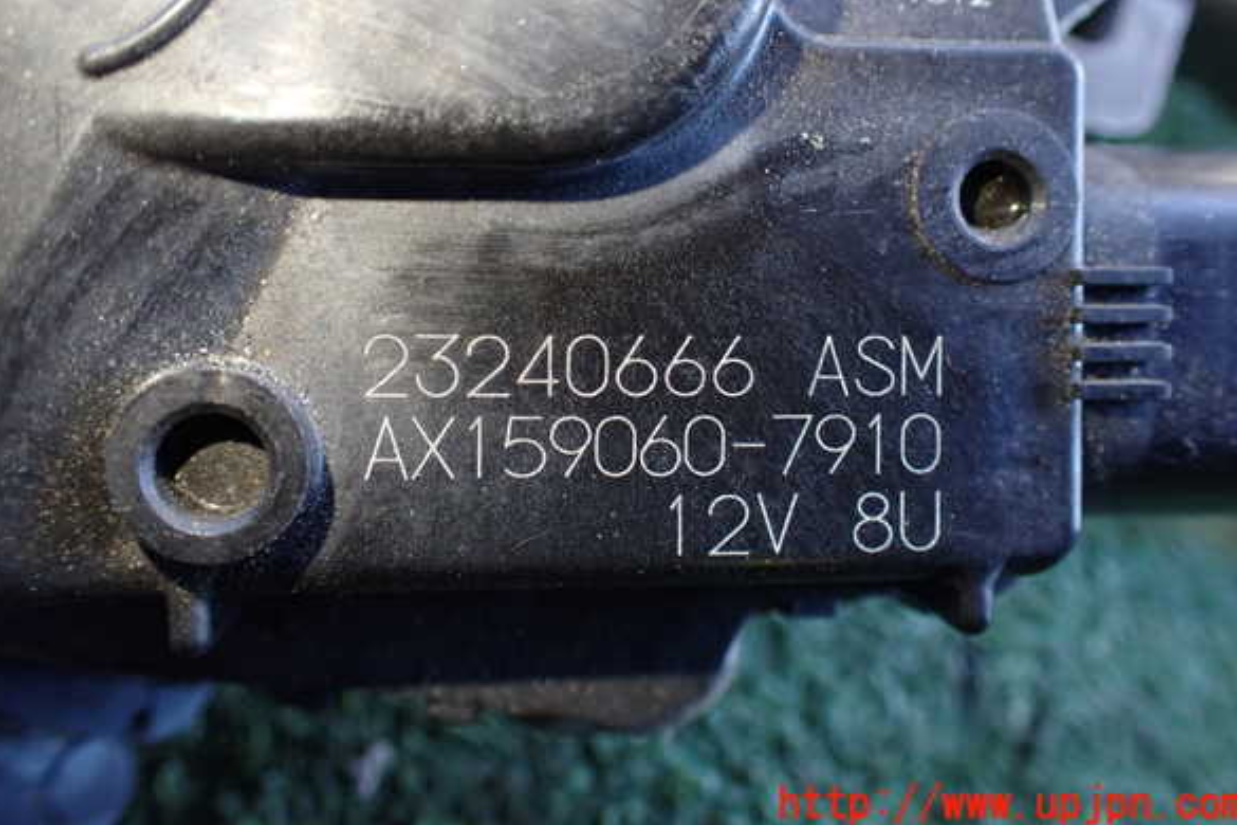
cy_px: 355
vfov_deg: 41.0
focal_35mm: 32
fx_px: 1099
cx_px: 622
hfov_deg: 58.7
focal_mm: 5.4
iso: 320
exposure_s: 1/125
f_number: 2.3
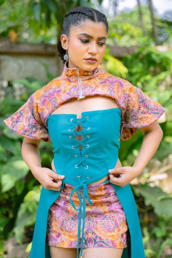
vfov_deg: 28.8
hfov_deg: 19.5
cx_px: 86
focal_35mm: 70
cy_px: 129
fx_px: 502
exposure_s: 1/320
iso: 125
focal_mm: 70
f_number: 2.8
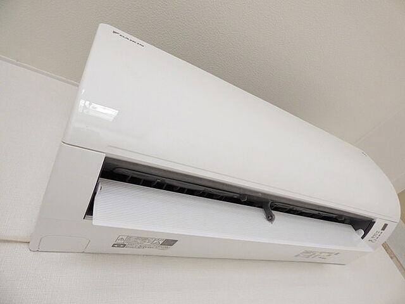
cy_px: 152
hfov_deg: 81.7
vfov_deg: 66.0
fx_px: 234
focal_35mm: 20
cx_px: 202
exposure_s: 1/80
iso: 400
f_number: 2.8
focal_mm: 3.58
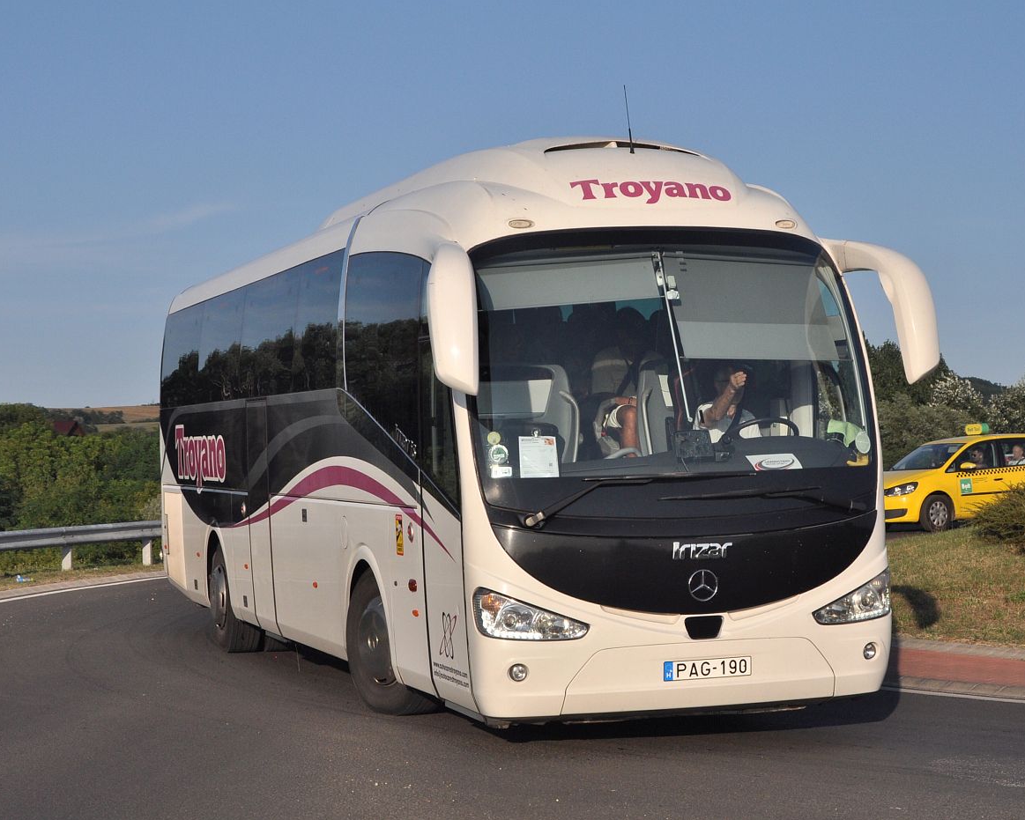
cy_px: 413
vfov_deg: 23.5
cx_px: 562
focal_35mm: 65
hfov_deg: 29.1
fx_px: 1972
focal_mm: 38
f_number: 6.3
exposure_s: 1/1600
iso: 400
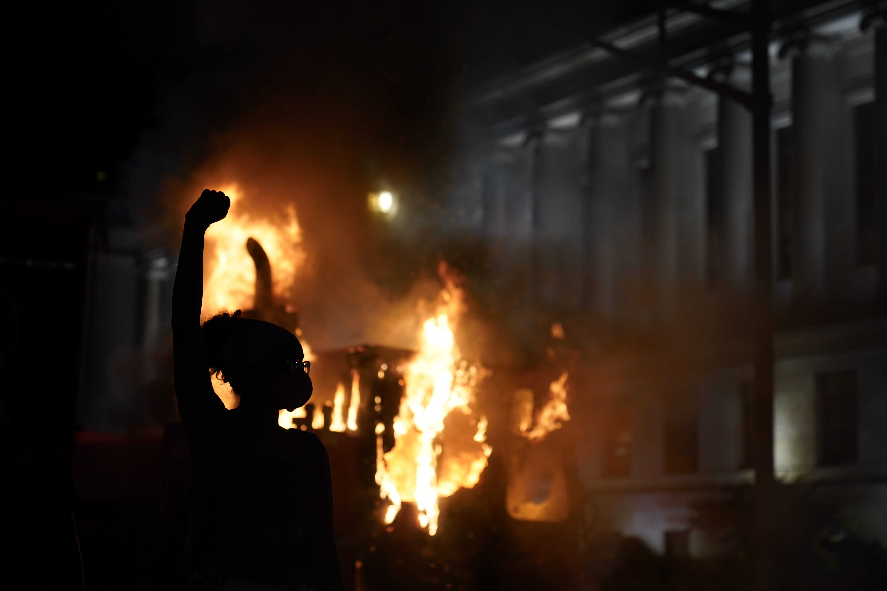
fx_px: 1725
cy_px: 296
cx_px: 444
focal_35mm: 70
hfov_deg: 28.8
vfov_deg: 19.5
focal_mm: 70
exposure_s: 1/200
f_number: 2.8
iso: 800
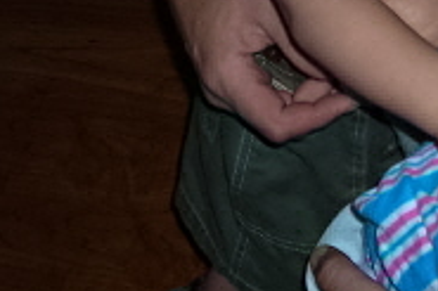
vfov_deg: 9.8
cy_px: -73
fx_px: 1665
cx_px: 485
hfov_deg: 14.6
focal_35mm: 137
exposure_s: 1/60.1
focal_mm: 6.3
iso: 50
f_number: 3.2
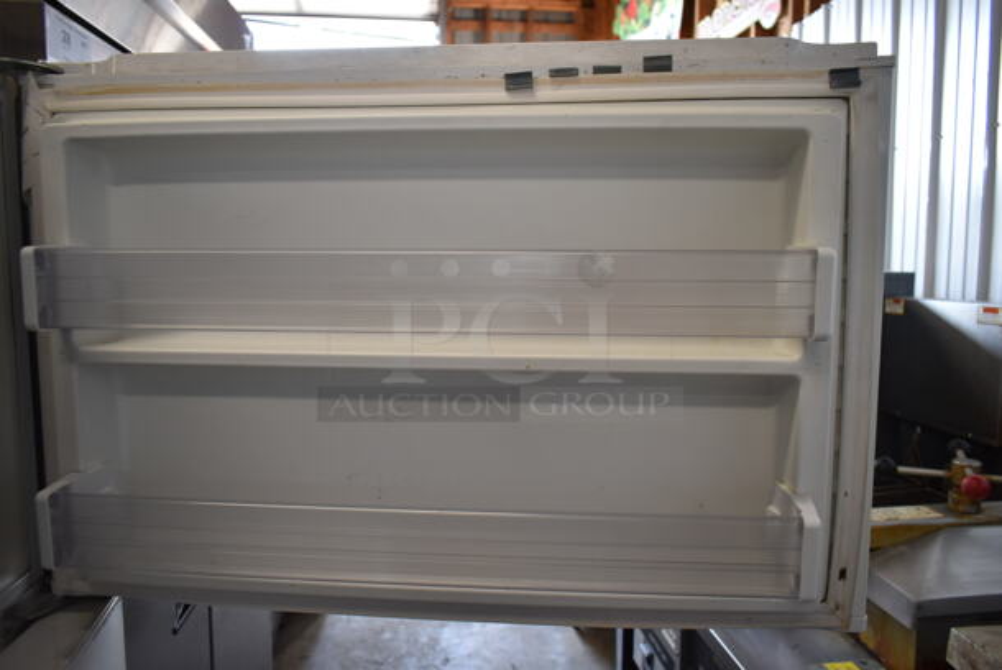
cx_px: 501
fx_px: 752
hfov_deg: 67.3
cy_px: 335
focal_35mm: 27
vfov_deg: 48.0
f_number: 3.5
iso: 640
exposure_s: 1/125
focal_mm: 18
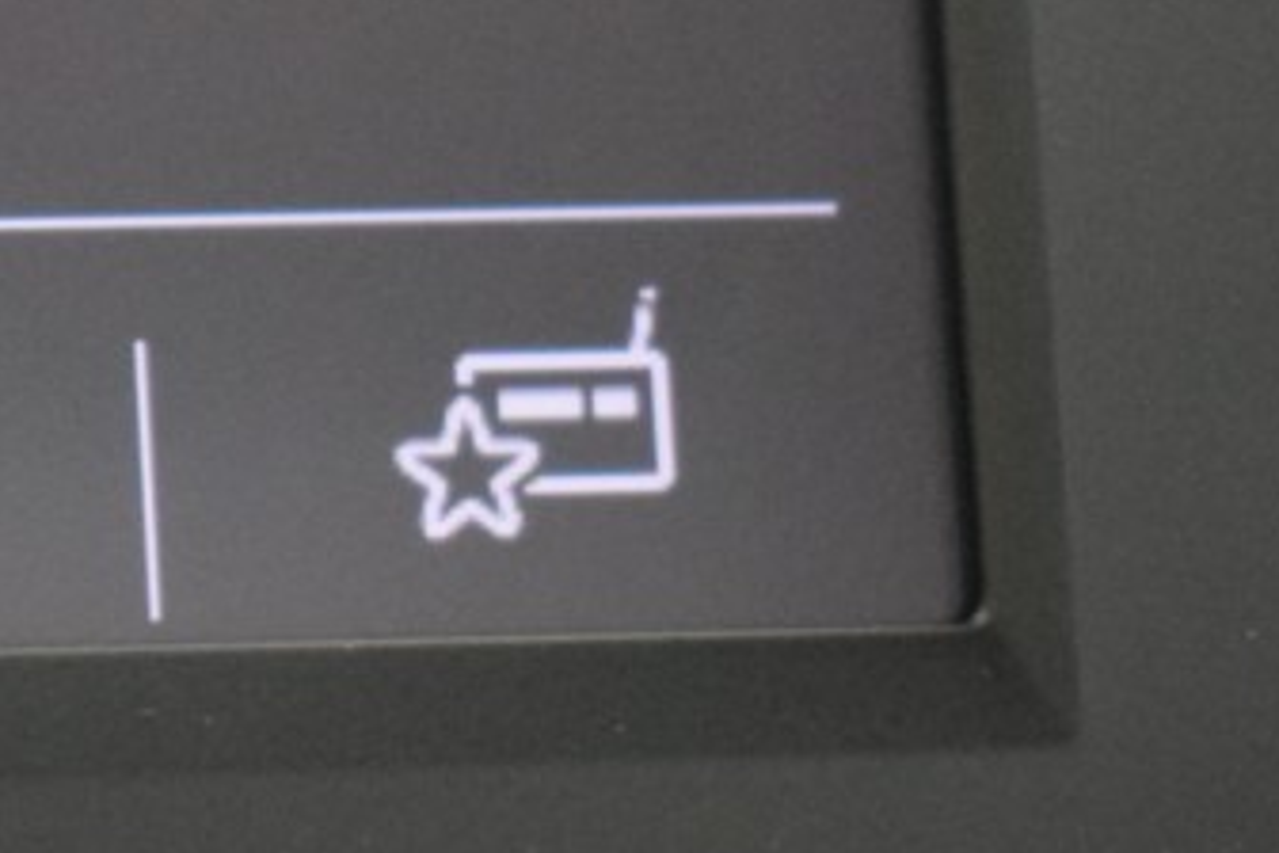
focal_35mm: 234
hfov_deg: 8.6
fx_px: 8321
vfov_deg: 5.8
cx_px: -655
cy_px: -11
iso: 4000
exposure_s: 1/60
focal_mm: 35
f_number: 4.5
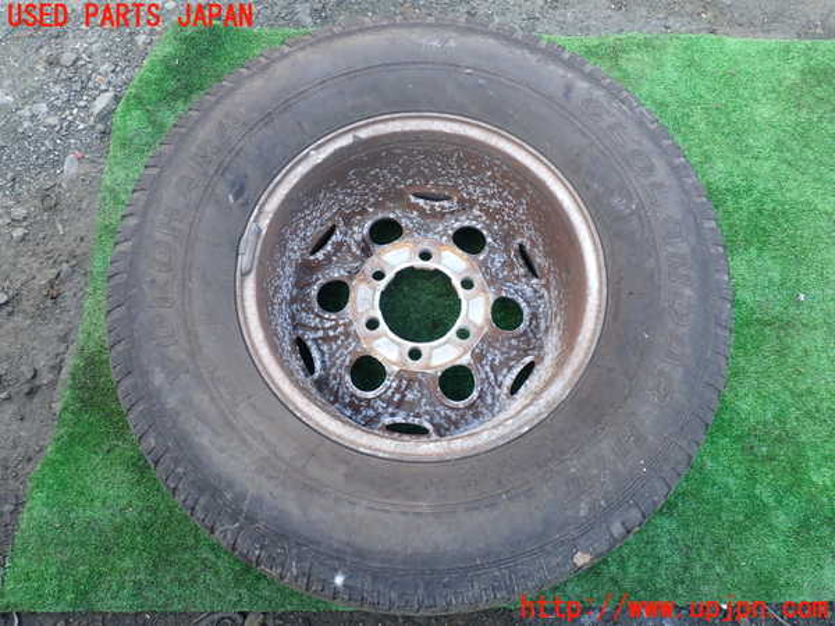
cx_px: 418
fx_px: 724
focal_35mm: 30
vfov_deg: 46.8
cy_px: 313
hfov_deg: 60.0
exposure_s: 1/80
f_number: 3.2
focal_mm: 5.4
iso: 100
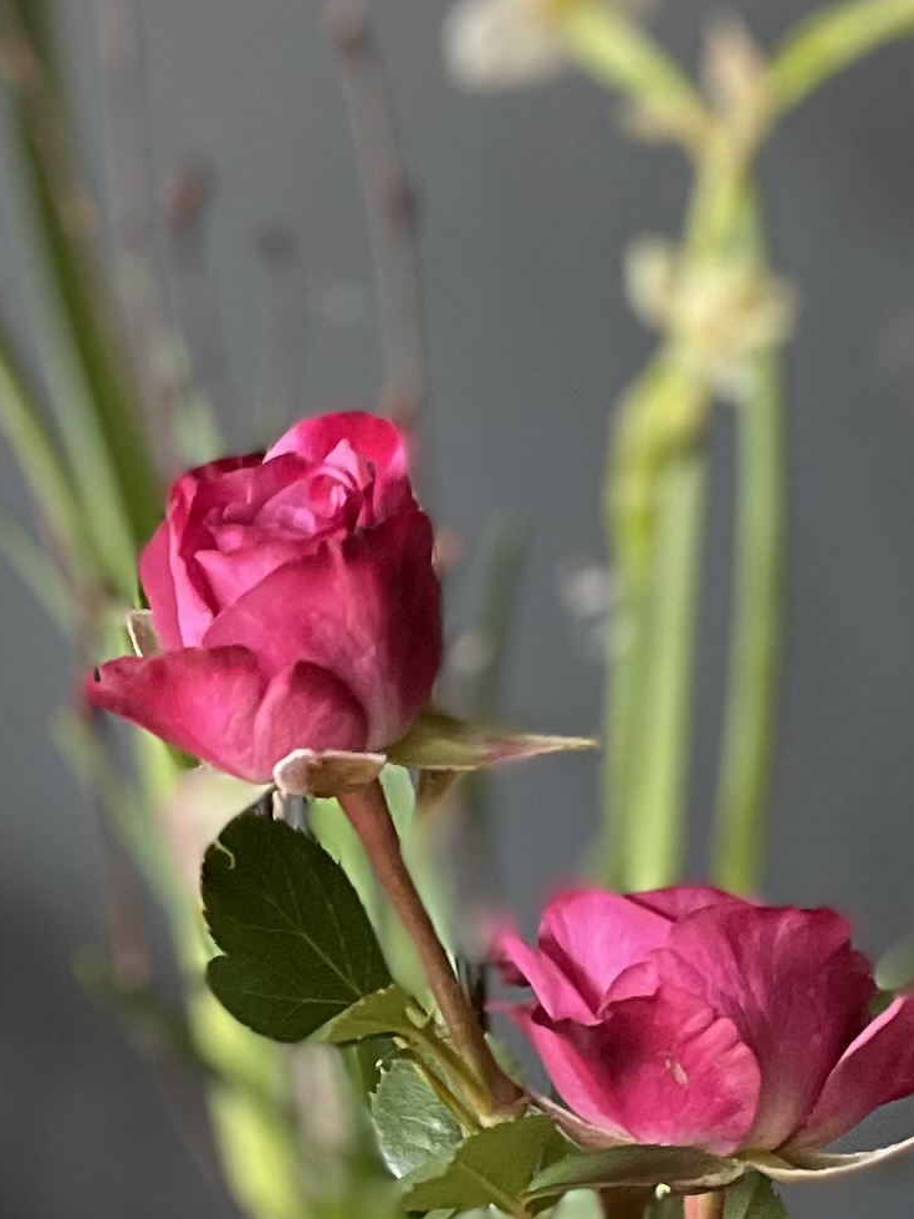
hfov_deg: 13.4
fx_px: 3767
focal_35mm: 107
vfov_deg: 18.1
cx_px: -265
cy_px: 1103
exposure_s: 1/48
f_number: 1.6
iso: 500
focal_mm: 4.2
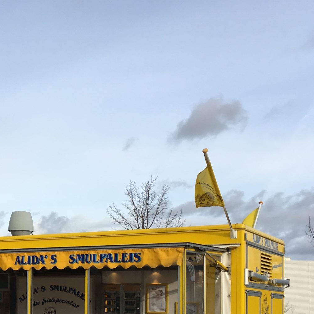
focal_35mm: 65
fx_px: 667
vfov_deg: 25.7
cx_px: 7
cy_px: 277
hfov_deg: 25.3
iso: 25
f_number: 2.2
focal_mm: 4.15
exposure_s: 1/1183
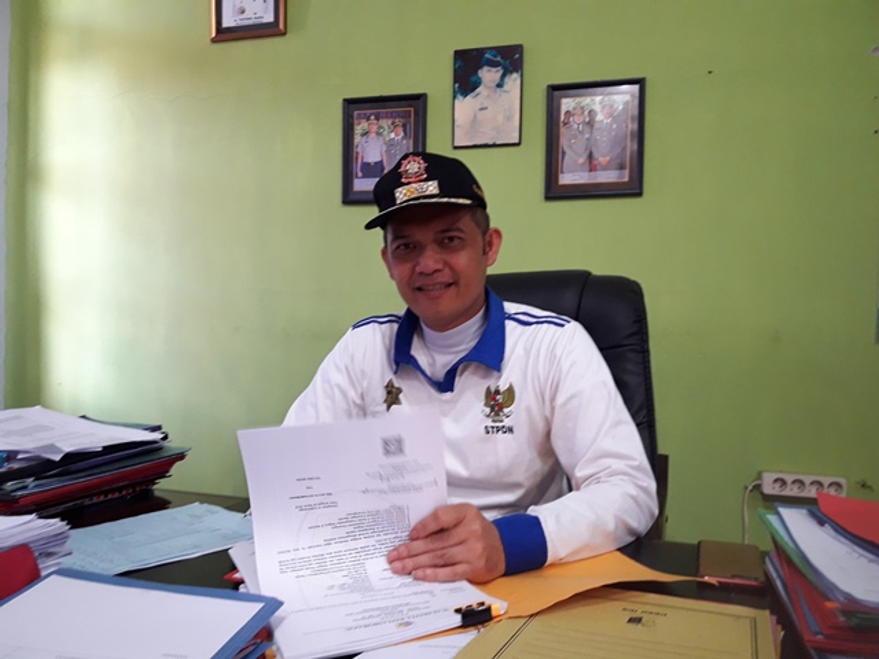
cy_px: 330
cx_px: 440
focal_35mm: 28
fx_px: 711
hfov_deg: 63.4
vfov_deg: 49.7
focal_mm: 3.7
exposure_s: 1/20
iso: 160
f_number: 1.9
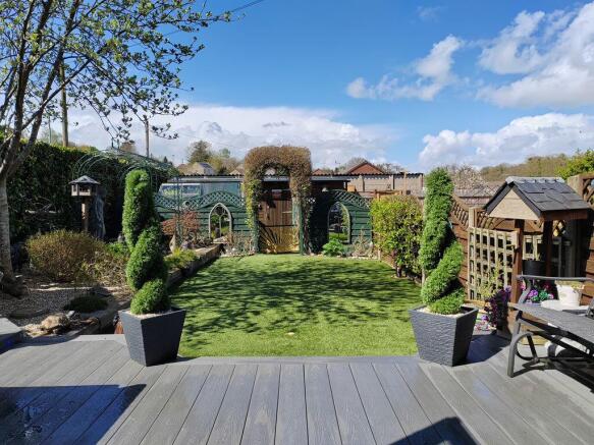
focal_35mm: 27
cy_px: 222
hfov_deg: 65.3
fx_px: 463
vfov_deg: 51.3
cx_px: 297
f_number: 1.9
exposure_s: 1/2300
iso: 100
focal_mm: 5.52
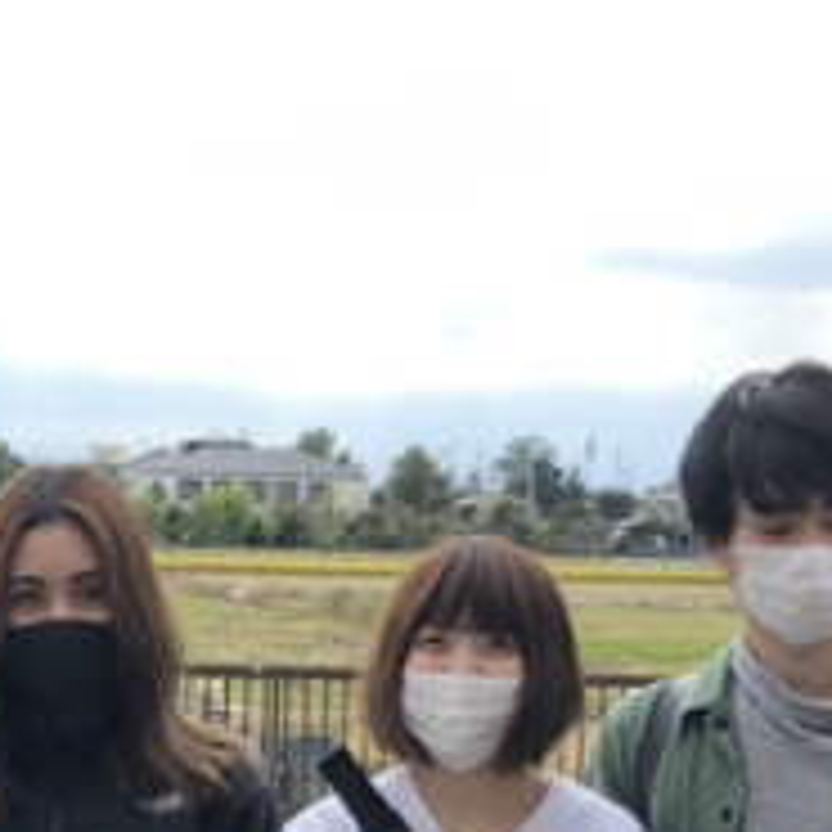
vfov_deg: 10.6
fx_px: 4351
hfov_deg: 10.9
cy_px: 1187
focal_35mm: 160
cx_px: 184
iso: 20
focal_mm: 3.99
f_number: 1.8
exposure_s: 1/286
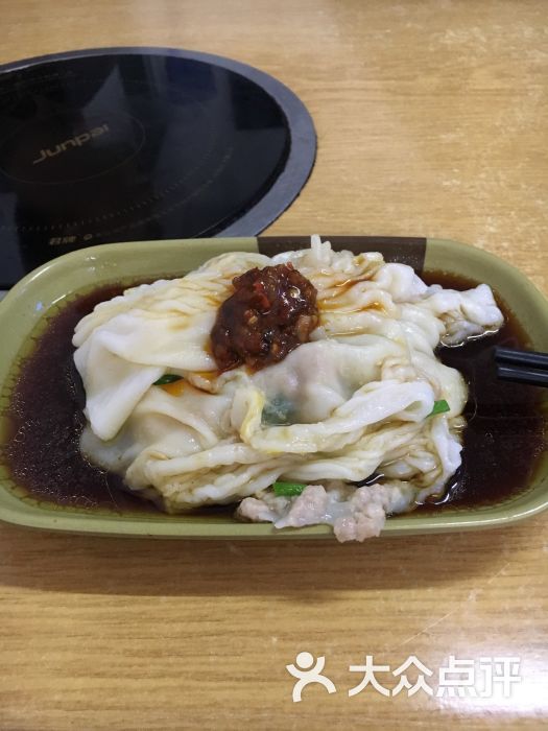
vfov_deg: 61.7
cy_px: 366
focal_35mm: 29
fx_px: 612
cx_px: 274
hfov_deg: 48.2
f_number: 2.2
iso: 200
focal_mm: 4.15
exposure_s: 1/17
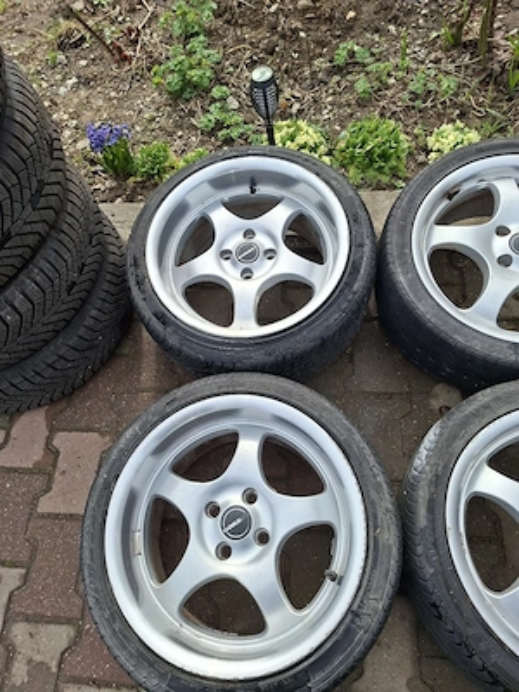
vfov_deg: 73.9
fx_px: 460
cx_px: 260
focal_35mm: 23
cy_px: 346
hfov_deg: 58.9
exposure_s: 1/1250
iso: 50
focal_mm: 5.54
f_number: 1.8
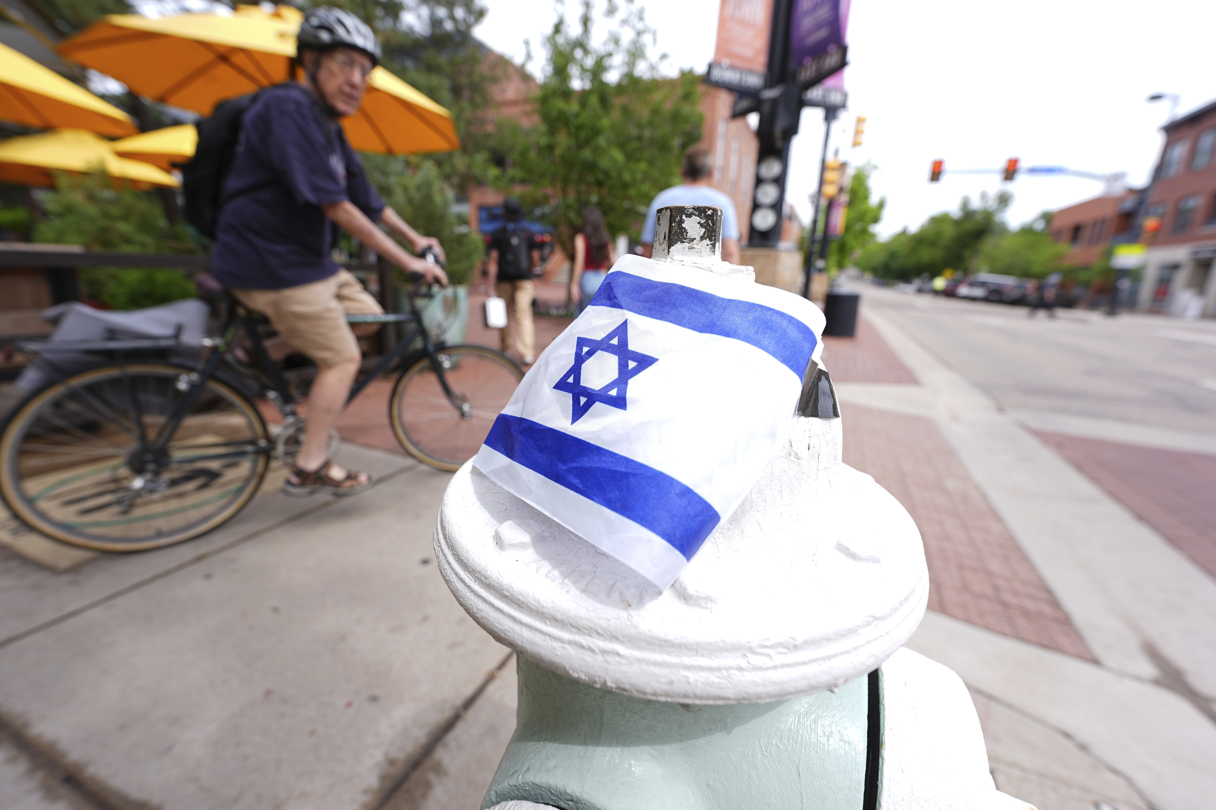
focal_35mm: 14
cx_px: 608
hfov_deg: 104.3
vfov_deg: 81.2
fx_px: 473
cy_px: 405
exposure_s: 1/800
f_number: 4
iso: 200
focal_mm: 14
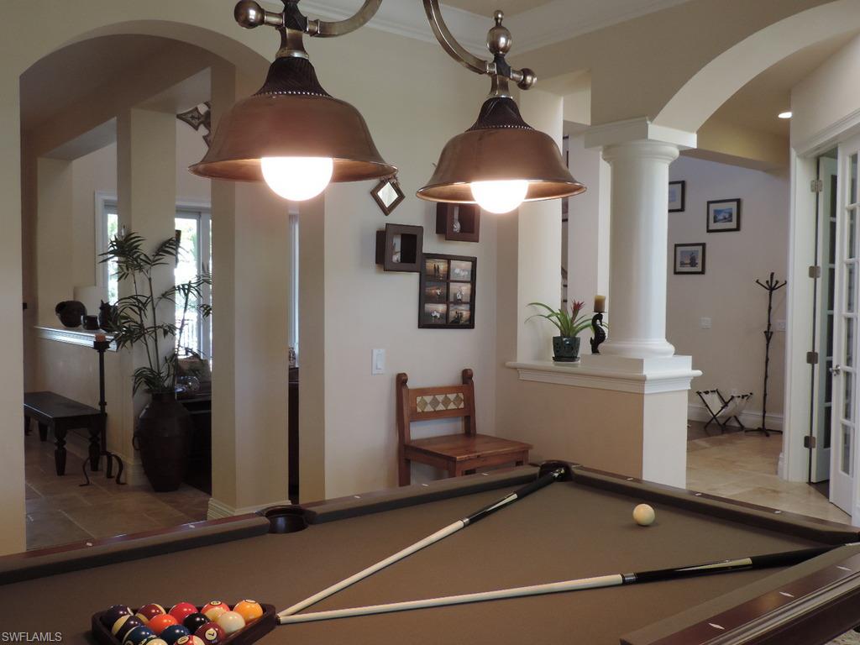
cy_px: 322
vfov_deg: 42.9
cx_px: 430
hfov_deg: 55.4
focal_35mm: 33
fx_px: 820
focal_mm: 5.8
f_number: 3.2
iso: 280
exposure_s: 1/50
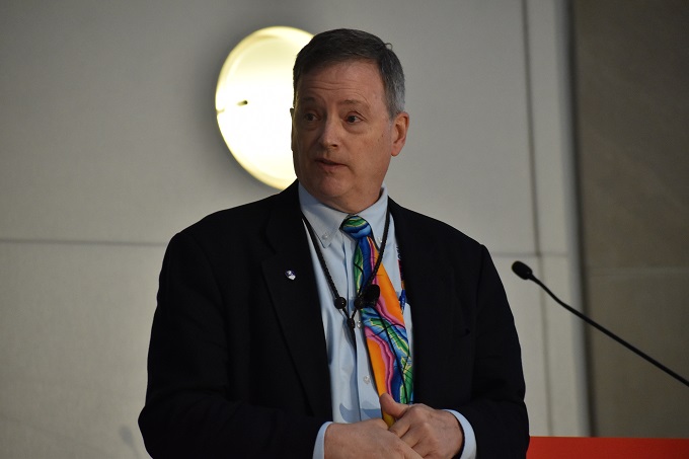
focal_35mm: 255
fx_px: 4879
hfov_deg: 8.1
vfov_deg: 5.4
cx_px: 344
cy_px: 230
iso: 1600
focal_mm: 170
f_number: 5
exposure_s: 1/250
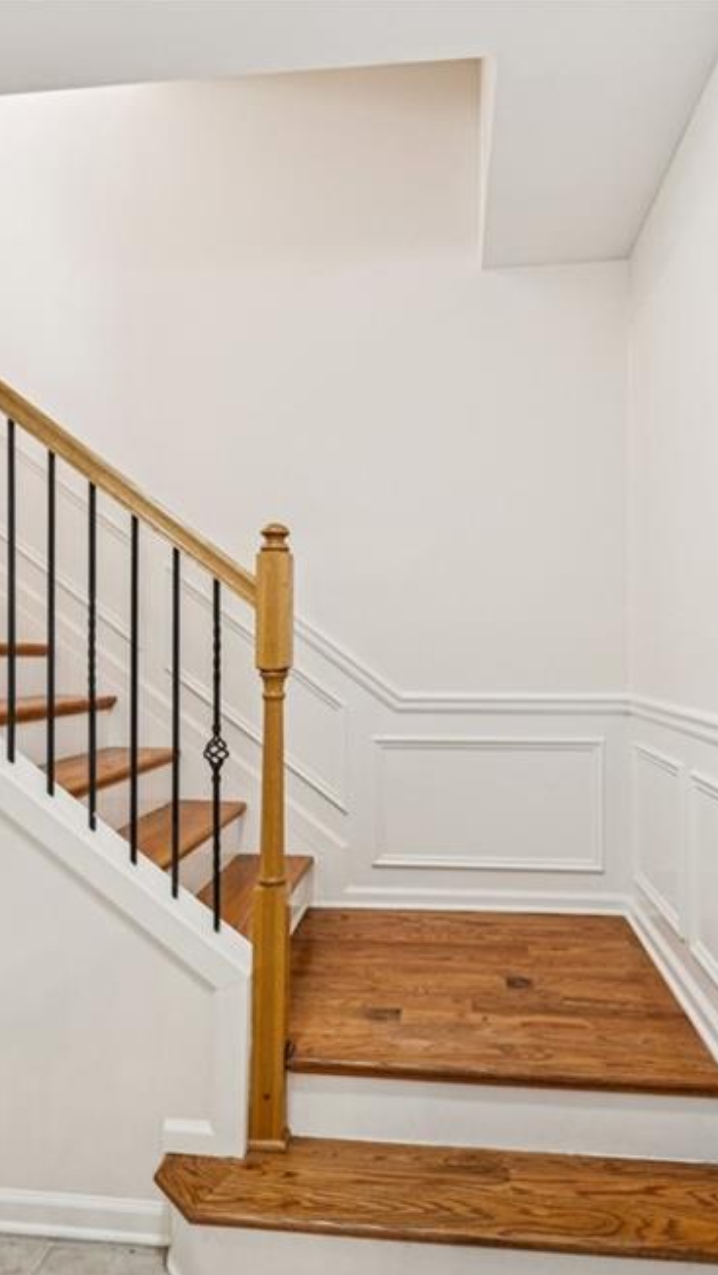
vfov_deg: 76.3
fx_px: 811
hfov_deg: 47.7
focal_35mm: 24
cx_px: 372
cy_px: 662
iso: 320
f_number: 8
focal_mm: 14.6
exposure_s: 1/10
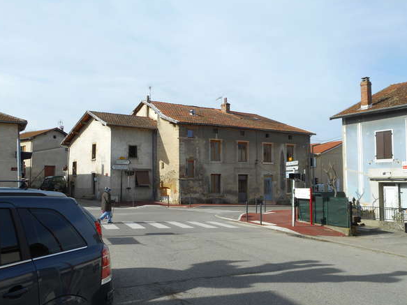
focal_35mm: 35
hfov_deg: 52.6
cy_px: 154
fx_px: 411
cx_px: 202
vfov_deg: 40.7
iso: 80
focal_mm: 6
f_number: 4.2
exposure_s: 1/500
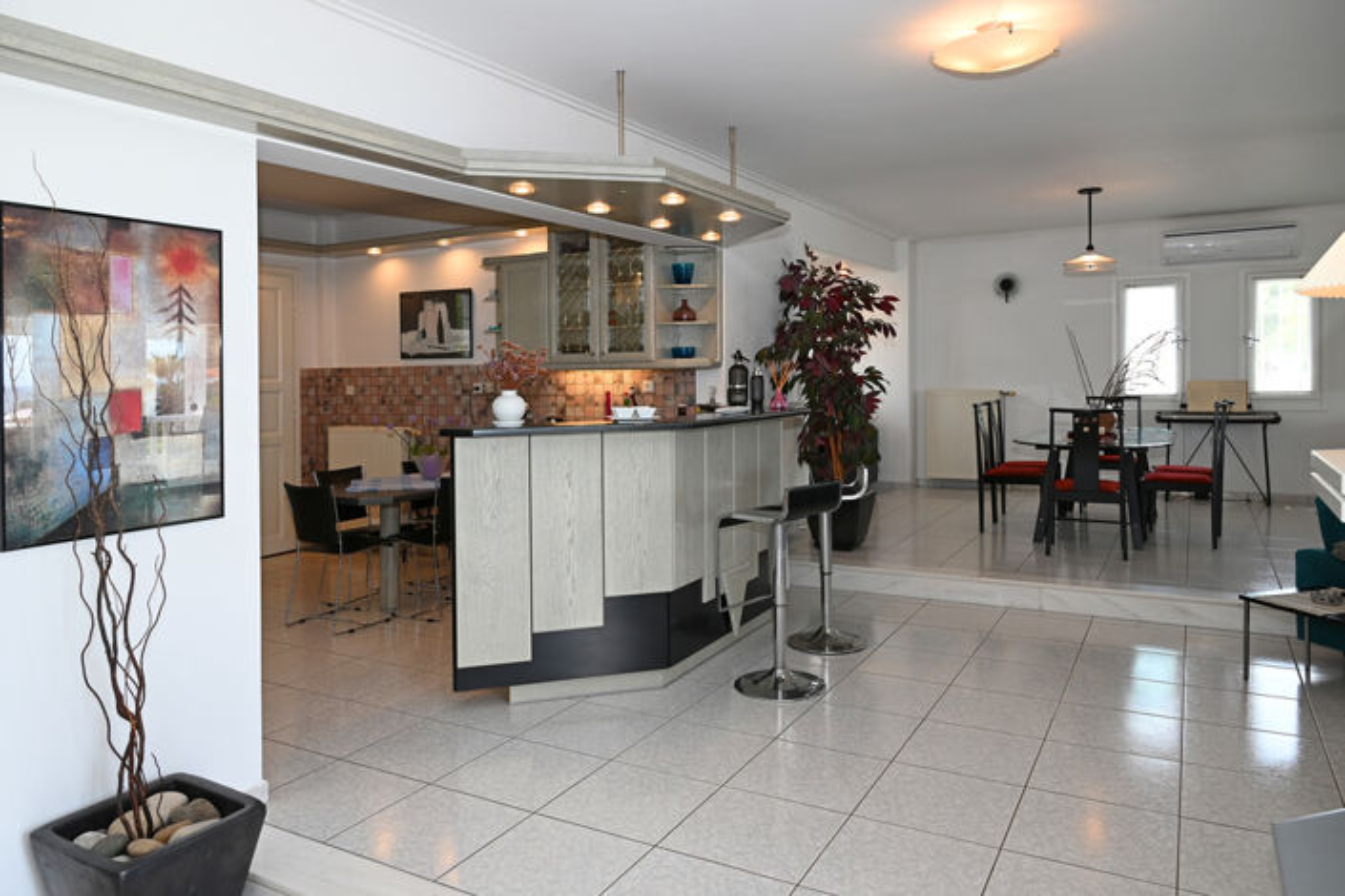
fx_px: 897
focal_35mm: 24
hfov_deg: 73.7
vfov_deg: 53.1
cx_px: 672
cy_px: 448
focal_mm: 24
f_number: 6.3
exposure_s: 1/60
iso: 400
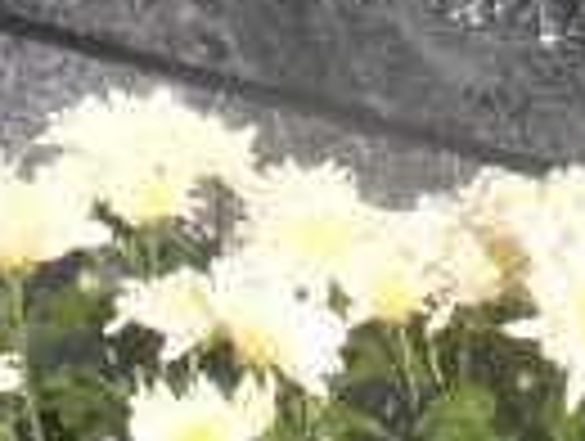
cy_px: -536
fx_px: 3081
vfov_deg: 7.7
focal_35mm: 182
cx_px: 711
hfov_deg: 10.7
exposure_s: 1/160
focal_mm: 6.61
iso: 80
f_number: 9.9
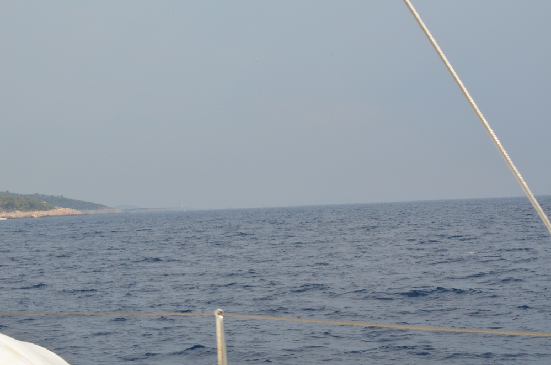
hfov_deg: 19.5
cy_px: 182
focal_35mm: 105
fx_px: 1603
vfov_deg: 13.0
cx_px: 276
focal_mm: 70
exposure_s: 1/60
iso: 360
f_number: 32
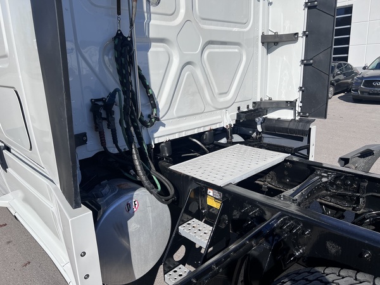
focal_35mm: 26
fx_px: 285
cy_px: 142
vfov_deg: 53.1
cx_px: 190
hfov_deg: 67.3
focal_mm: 5.7
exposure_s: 1/7463
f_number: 1.5
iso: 50
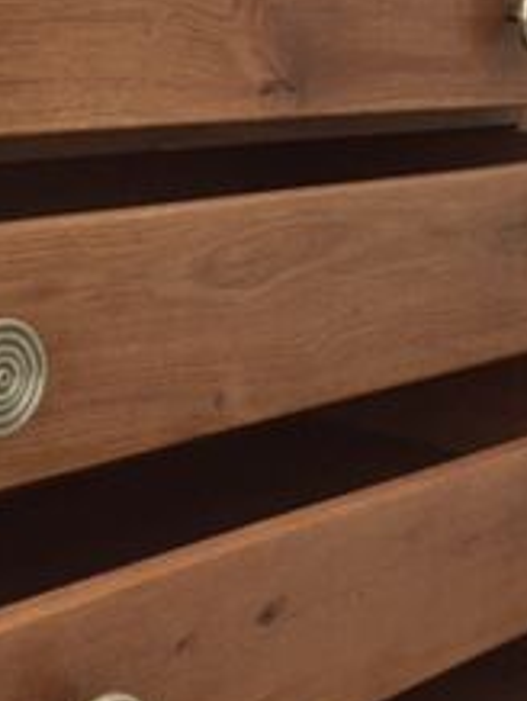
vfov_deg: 22.9
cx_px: 90
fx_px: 1722
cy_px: 437
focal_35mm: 85
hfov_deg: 17.2
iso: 125
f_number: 2.2
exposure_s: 1/33
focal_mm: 4.15
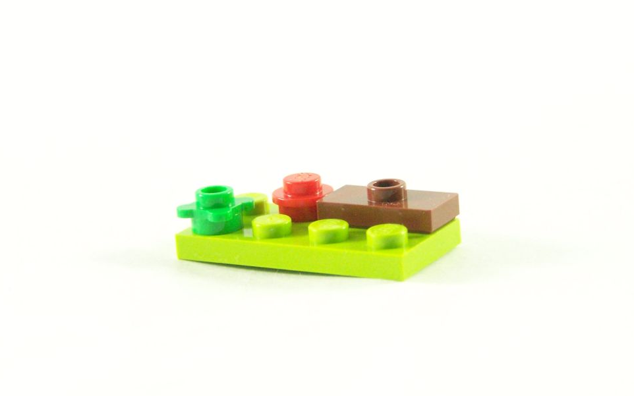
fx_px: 2281
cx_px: 330
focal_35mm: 132
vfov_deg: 9.9
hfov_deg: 15.8
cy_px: 200
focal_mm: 19.4
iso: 400
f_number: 3.6
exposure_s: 1/60
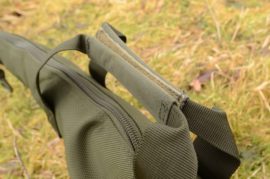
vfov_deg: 39.8
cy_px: 90
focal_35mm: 33
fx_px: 247
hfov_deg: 57.3
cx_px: 135
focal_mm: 22
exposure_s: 1/60
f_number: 9
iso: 200
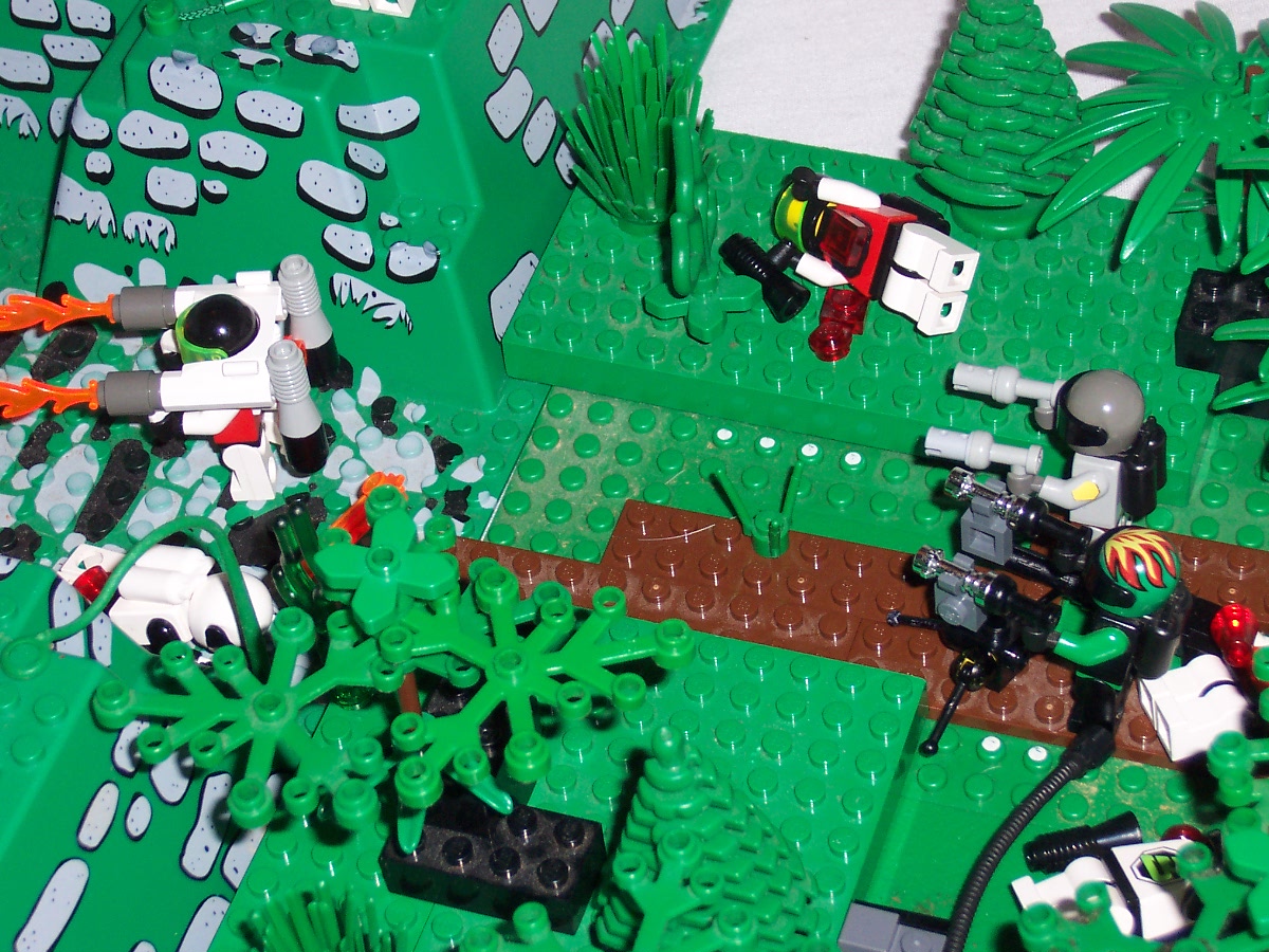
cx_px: 634
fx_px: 4179
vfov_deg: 13.0
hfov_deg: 17.3
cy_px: 476
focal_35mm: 114
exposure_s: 1/90
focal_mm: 17.6
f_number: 4.8
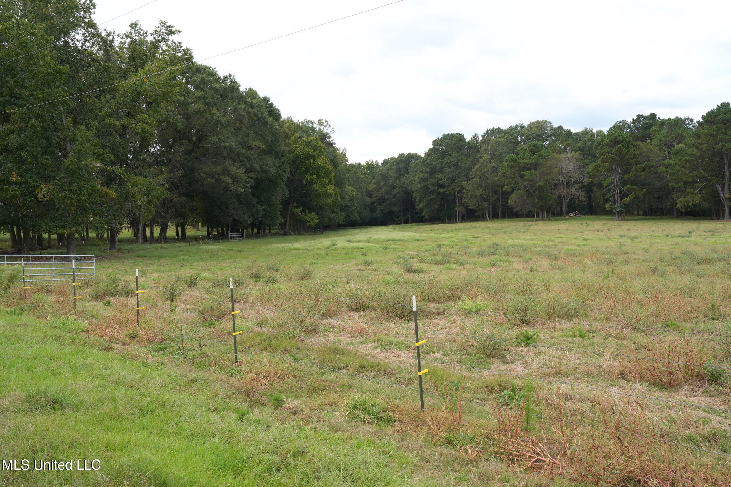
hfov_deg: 63.7
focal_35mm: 29
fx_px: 589
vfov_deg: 45.0
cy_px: 244
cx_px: 366
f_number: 11
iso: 400
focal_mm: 29
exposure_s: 1/100
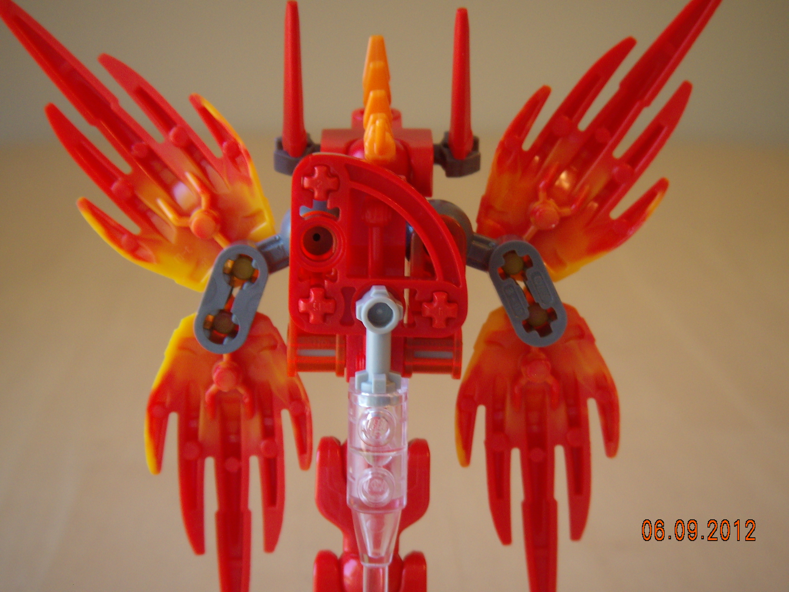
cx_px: 394
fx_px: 1823
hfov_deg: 24.4
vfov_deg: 18.4
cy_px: 296
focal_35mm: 80
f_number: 4
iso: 100
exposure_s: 1/19.2
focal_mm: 13.2
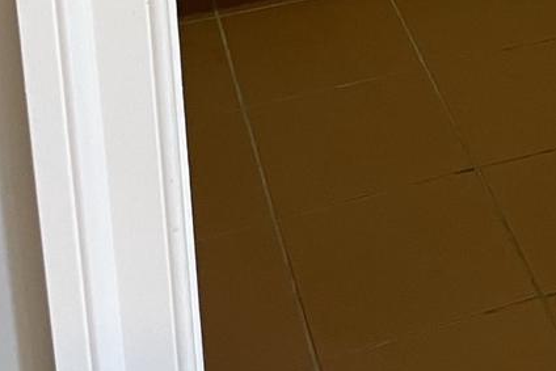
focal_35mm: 98
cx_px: 649
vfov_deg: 12.1
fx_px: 1514
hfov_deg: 19.7
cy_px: -422
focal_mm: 4.2
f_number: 1.6
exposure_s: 1/60
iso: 160
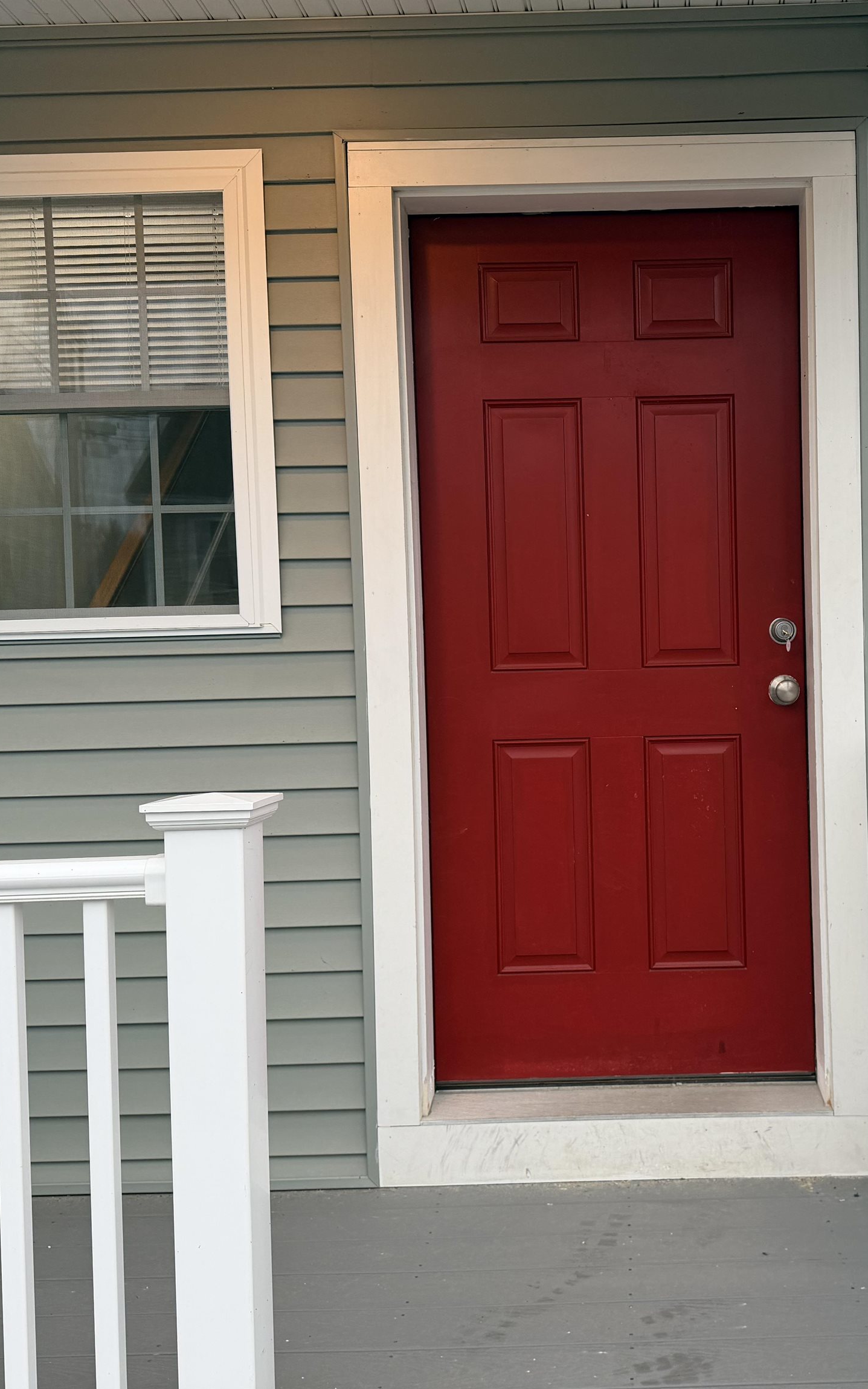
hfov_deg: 36.6
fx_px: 1287
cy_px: 695
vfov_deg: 56.7
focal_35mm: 34
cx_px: 621
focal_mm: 6.76
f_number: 1.78
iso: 80
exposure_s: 1/120
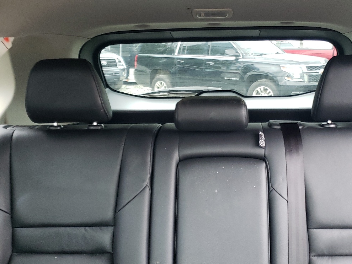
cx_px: 219
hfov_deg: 44.4
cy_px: 113
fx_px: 427
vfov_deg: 34.3
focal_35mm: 42
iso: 146
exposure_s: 1/60.2
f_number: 1.5
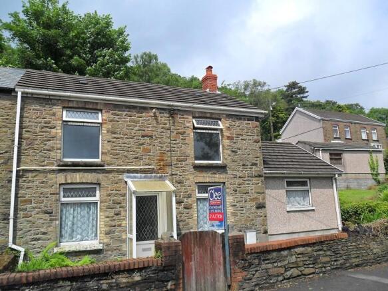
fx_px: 303
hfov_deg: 65.3
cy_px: 146
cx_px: 194
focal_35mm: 27
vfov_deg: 51.3
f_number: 8.9
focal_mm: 4.9
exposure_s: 1/180
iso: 100
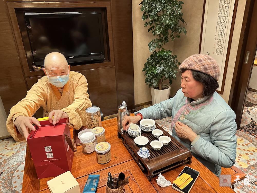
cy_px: 96
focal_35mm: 24
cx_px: 128
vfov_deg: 56.8
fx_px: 178
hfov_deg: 71.6
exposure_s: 1/50
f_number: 1.78
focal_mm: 6.86
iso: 500
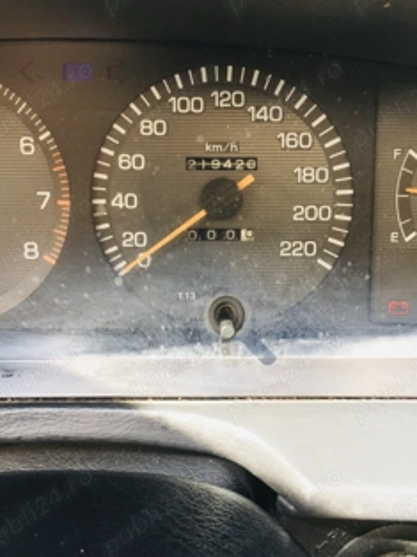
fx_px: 595
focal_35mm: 37
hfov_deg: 38.6
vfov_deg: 50.2
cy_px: 270
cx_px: 222
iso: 40
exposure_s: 1/100
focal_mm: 4.15
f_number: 2.2
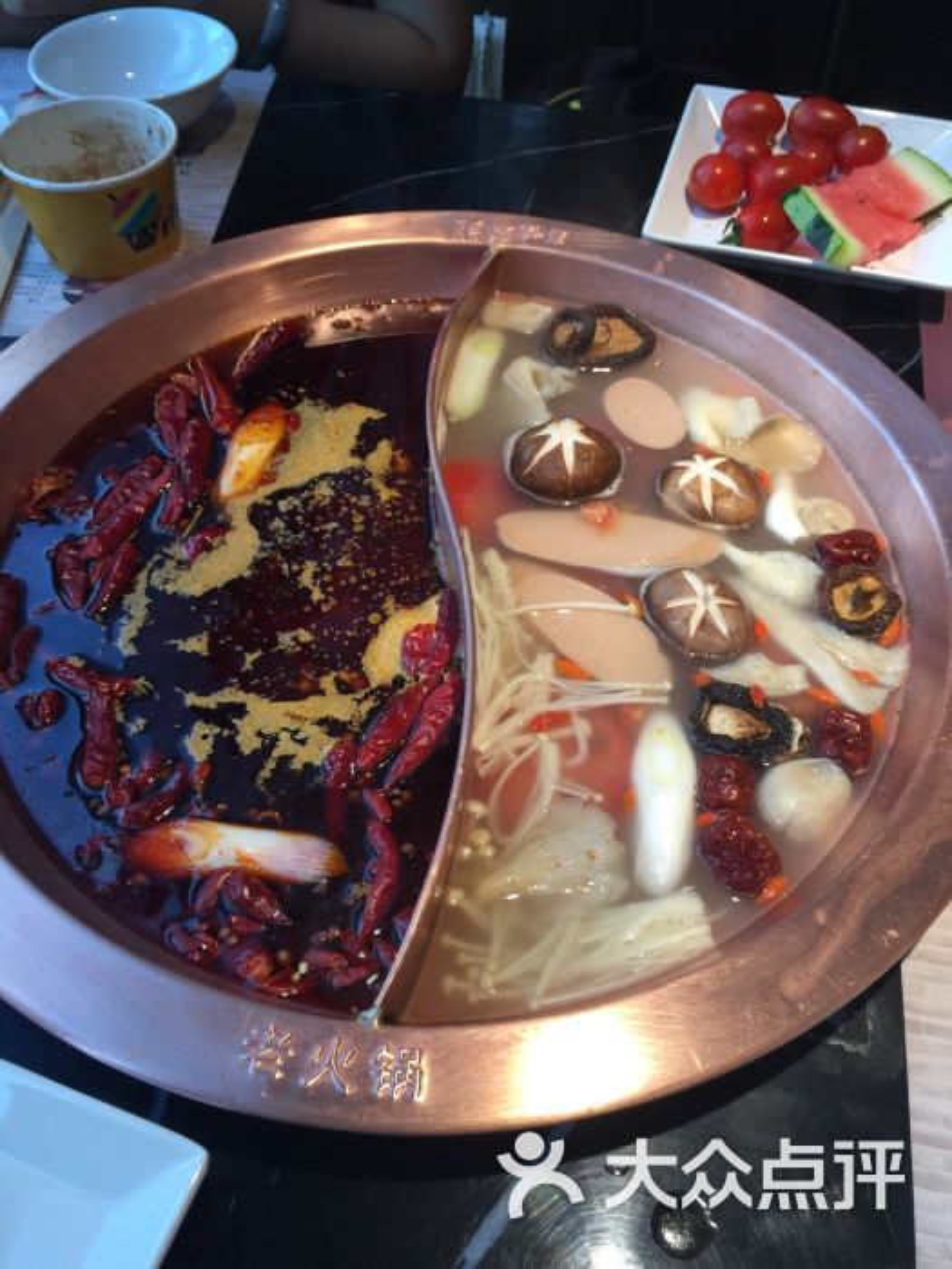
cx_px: 476
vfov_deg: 61.7
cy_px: 634
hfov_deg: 48.2
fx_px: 1063
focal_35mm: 29
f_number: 2.2
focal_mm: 4.15
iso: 32
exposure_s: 1/30
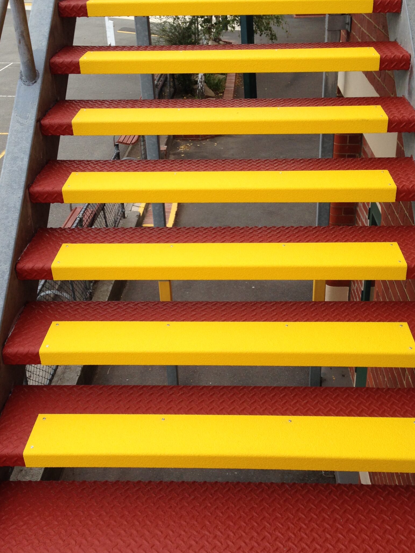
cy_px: 249
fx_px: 655
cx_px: 224
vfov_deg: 45.7
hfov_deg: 35.1
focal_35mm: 41
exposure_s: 1/467
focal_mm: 4.12
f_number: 2.4
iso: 50
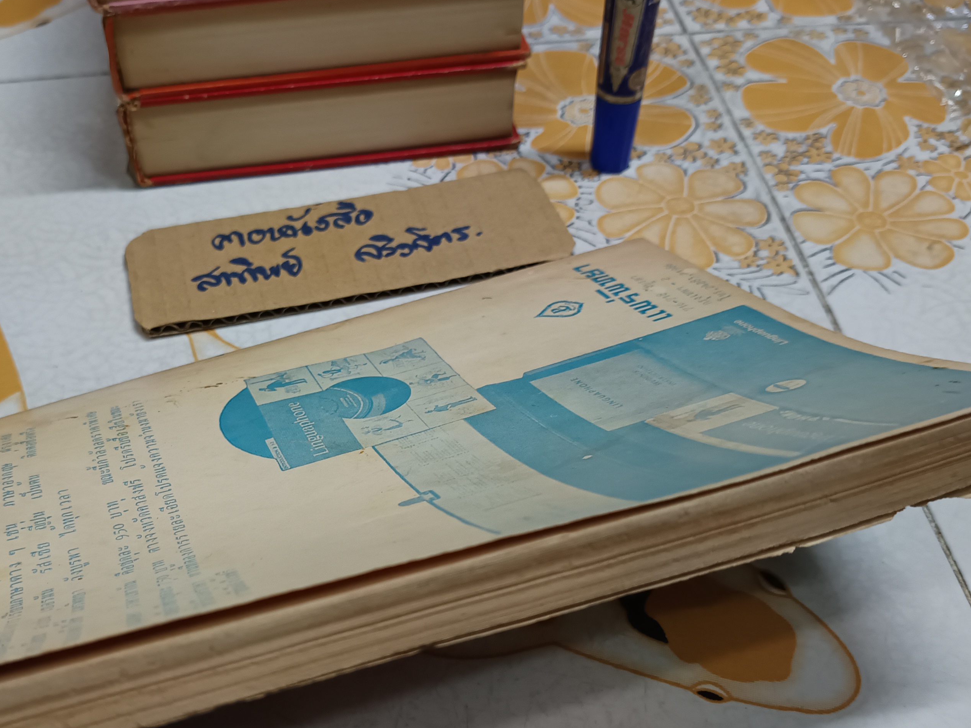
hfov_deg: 48.7
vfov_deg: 37.4
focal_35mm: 38
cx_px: 386
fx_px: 1066
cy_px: 473
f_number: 1.7
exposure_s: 1/33.3
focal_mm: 5.31
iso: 1049
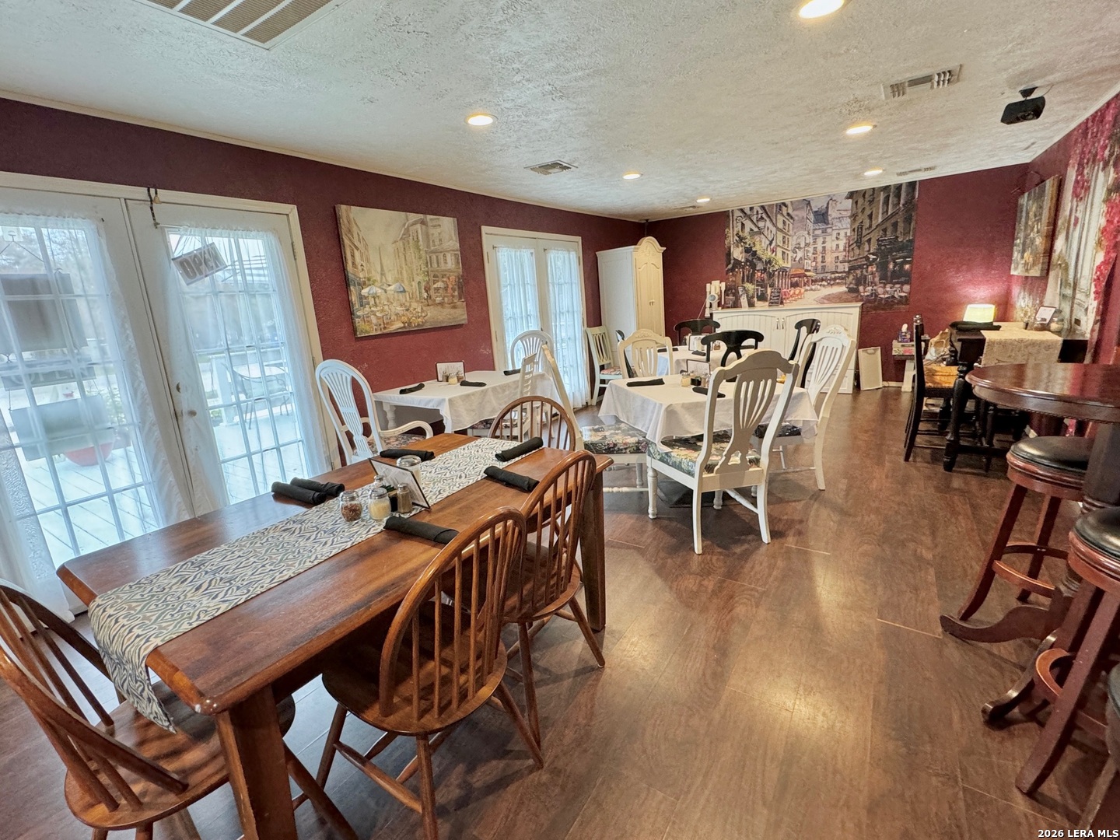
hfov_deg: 102.1
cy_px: 420
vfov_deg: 85.7
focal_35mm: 14
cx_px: 560
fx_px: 453
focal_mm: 2.22
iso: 250
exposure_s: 1/60
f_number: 2.2
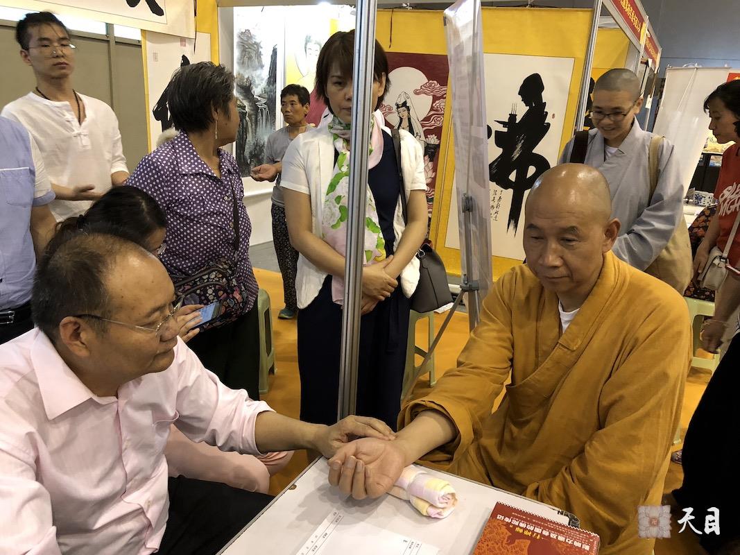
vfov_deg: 49.7
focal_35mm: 28
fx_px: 598
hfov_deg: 63.4
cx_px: 370
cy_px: 278
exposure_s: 1/14
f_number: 1.8
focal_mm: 3.99
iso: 100
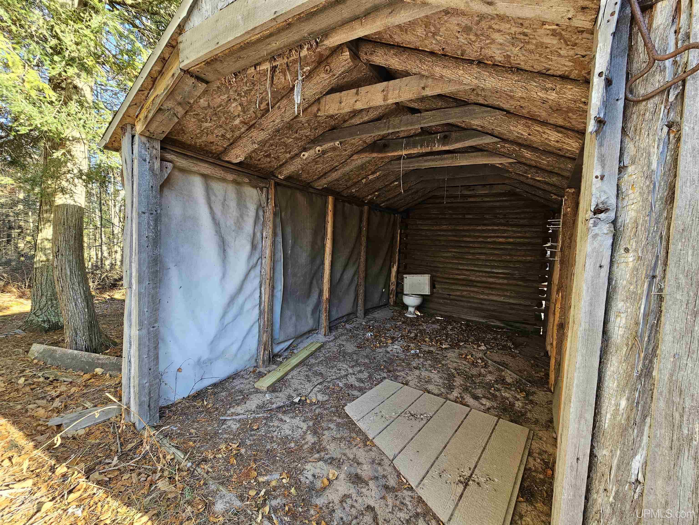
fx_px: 263
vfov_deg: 89.9
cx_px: 350
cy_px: 262
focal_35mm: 13
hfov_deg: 106.2
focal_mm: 2.2
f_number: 2.2
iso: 64
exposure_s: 1/60
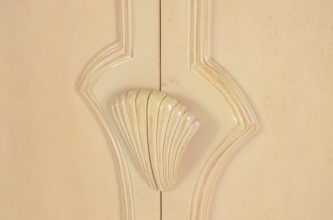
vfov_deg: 14.6
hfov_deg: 22.0
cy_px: 110
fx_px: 858
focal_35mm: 93
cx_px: 166
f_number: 8
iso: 160
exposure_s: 1/60
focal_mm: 62
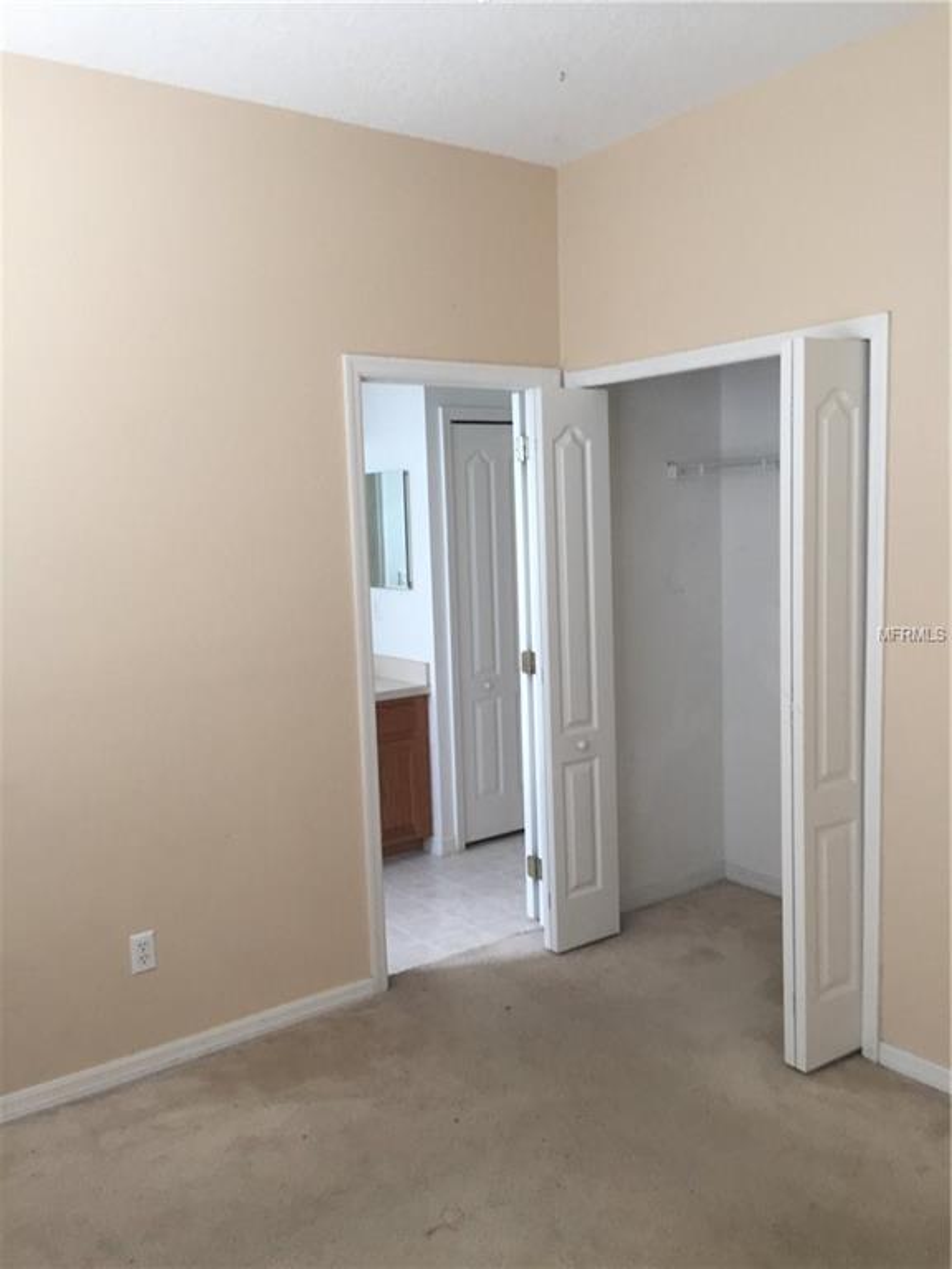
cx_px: 476
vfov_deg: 61.7
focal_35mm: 29
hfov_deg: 48.2
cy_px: 634
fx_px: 1063
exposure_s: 1/30
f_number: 2.2
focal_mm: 4.15
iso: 80
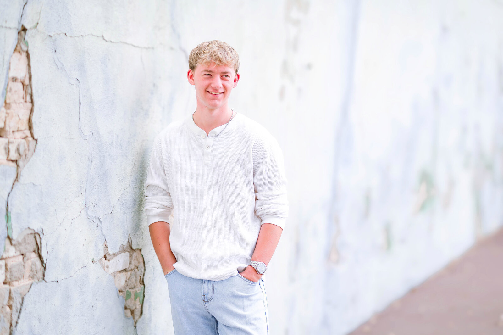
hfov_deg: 23.9
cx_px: 252
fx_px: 1187
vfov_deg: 16.1
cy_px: 168
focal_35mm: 85
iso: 200
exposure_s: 1/320
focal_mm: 85
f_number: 2.2
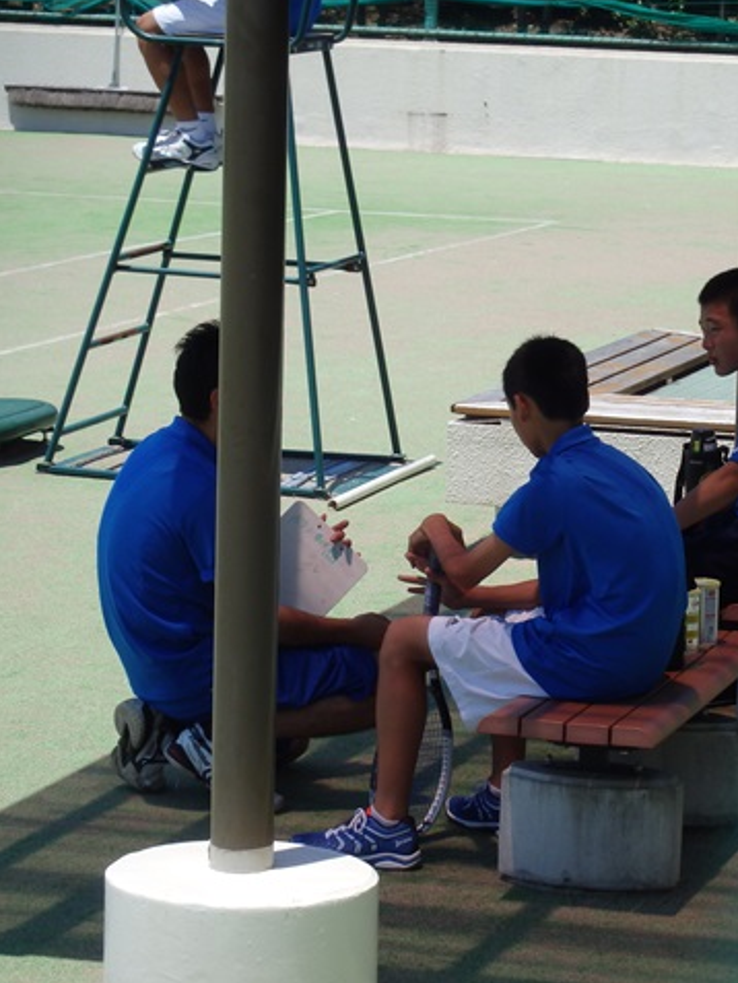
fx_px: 4234
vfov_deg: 13.2
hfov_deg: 9.9
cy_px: 490
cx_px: 577
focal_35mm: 149
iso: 125
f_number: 5.2
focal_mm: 19.9
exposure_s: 1/640
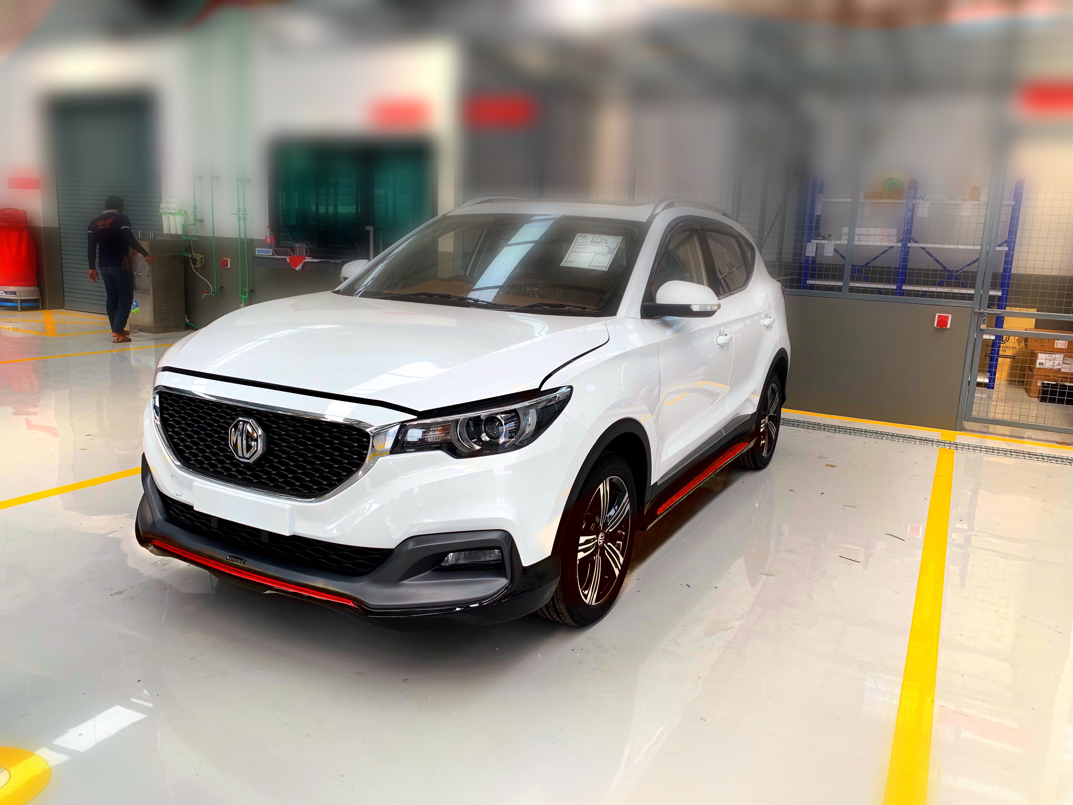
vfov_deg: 53.1
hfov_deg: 67.3
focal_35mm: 26
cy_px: 402
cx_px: 536
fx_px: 806
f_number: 1.8
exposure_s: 1/237
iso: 25
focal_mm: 4.25
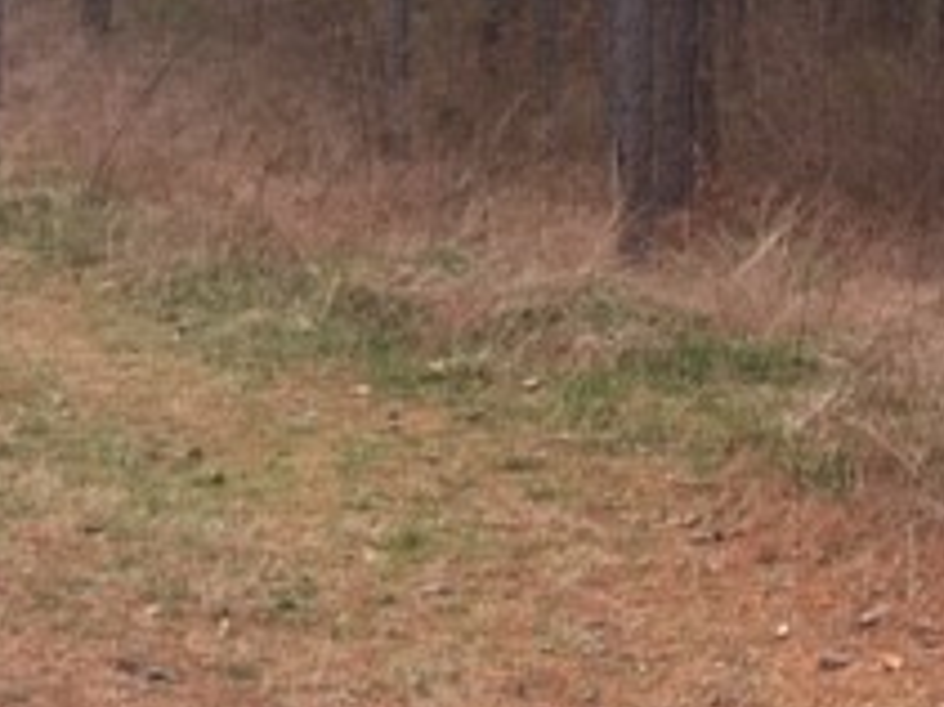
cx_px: 1320
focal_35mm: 88
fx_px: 2398
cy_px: -49
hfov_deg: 19.9
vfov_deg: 16.3
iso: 25
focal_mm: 4.15
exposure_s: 1/138
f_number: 2.2
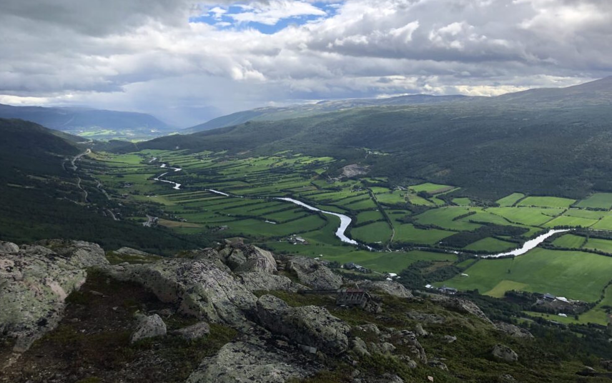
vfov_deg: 40.5
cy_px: 157
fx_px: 517
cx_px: 294
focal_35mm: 31
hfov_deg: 61.2
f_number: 1.8
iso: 20
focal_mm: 4
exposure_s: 1/1080
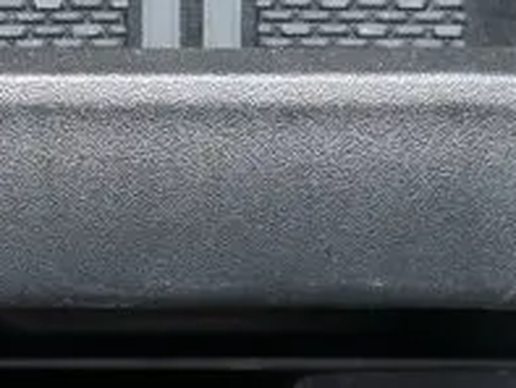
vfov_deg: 7.3
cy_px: -208
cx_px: 178
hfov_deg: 9.8
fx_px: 2998
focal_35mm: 201
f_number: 5.4
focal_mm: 31
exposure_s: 1/60
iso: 200
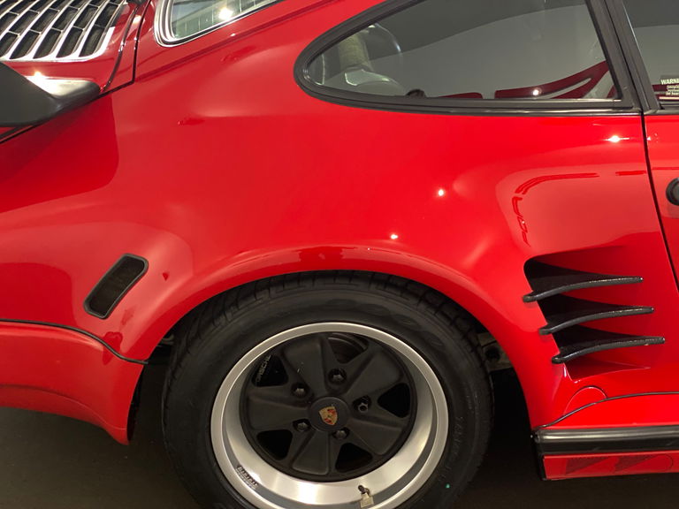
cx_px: 340
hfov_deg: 36.8
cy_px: 254
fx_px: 1020
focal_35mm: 52
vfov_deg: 28.0
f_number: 2
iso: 400
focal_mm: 6
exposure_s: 1/16
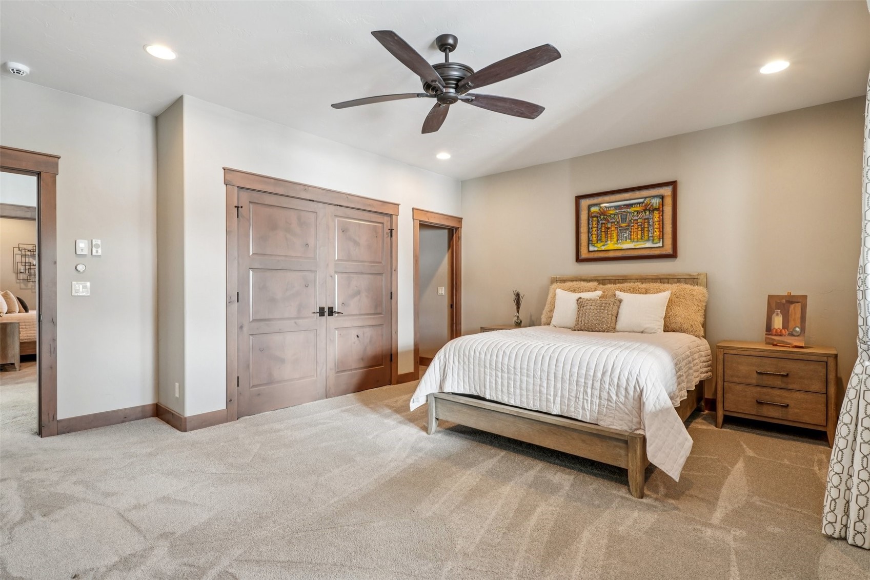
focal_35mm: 16
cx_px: 435
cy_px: 290
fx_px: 399
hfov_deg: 95.0
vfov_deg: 72.0
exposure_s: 1/10
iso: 400
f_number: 8
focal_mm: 11
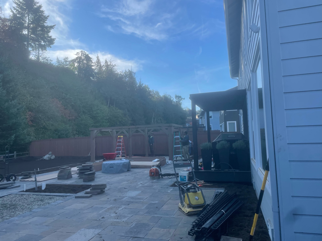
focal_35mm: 26
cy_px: 120
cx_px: 161
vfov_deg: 53.0
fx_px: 242
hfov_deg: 67.3
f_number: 1.6
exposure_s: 1/1795
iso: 32
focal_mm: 4.2
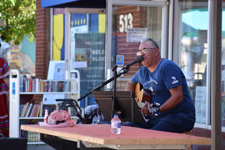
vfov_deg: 7.1
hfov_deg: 10.5
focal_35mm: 195
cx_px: 112
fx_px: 1220
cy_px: 75
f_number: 5.6
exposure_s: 1/200
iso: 200
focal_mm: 130
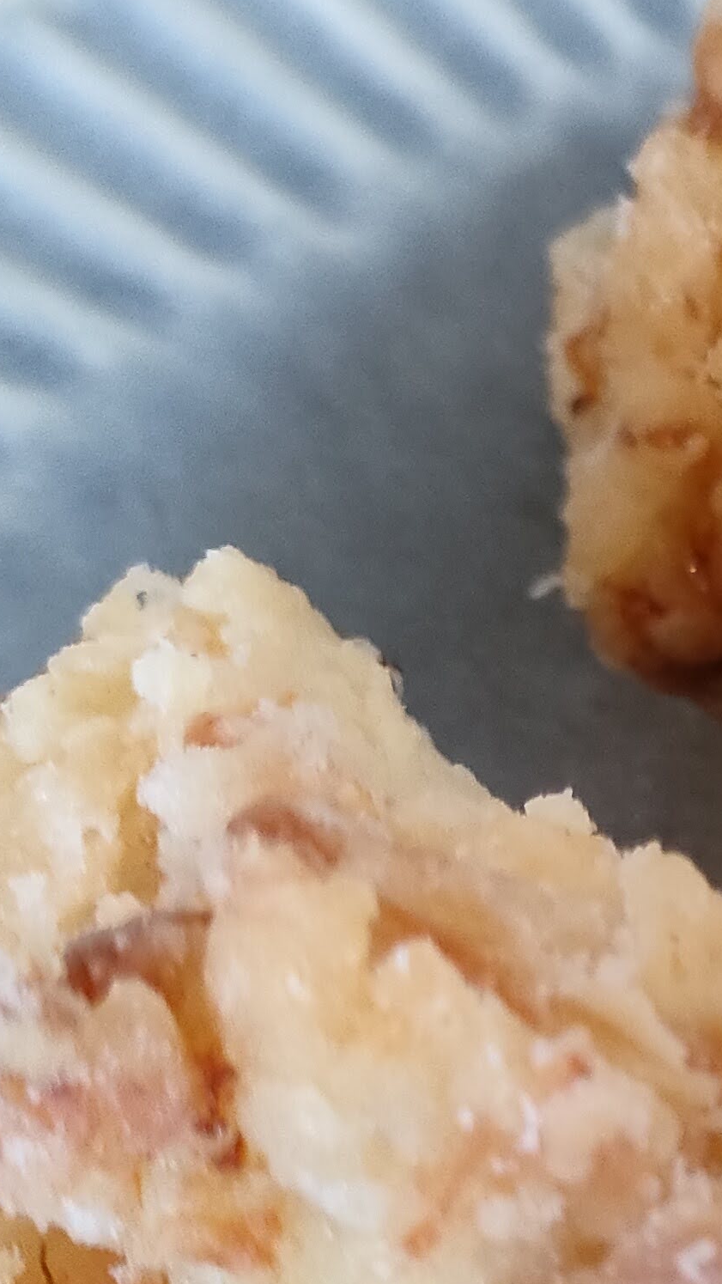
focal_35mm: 91
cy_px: 896
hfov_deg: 12.6
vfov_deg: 23.3
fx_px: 3097
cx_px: 1095
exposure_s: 1/33
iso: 788
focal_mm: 4.73
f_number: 1.7
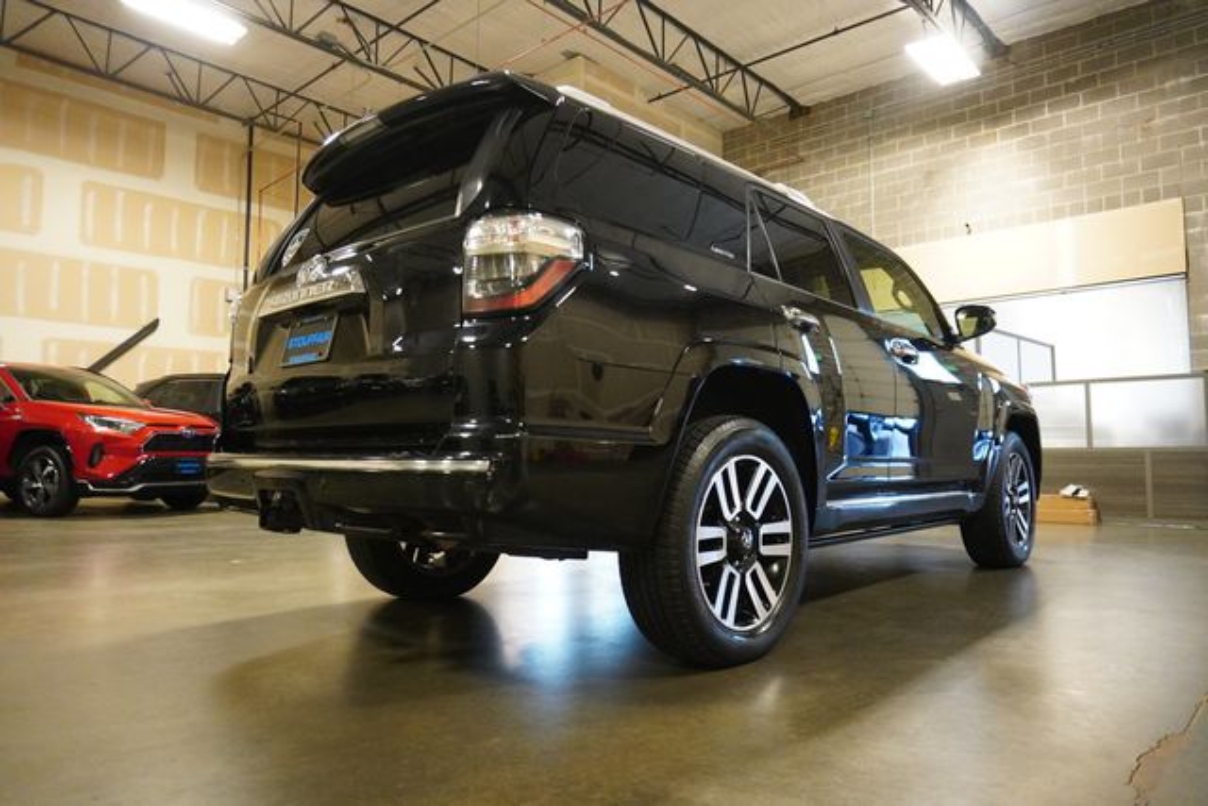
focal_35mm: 24
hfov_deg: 73.7
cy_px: 403
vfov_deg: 53.2
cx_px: 604
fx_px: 805
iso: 5000
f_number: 3.5
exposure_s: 1/160
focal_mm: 16
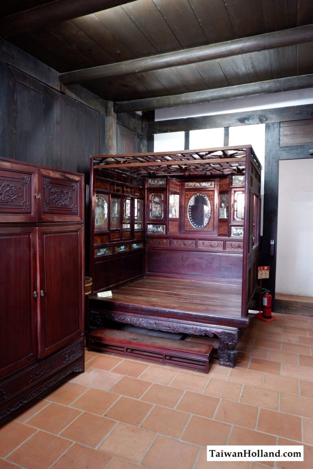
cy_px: 234
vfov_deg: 76.1
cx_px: 156
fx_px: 300
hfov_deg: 55.1
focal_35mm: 23
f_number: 3.5
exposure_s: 1/34
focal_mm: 15.6
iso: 2500
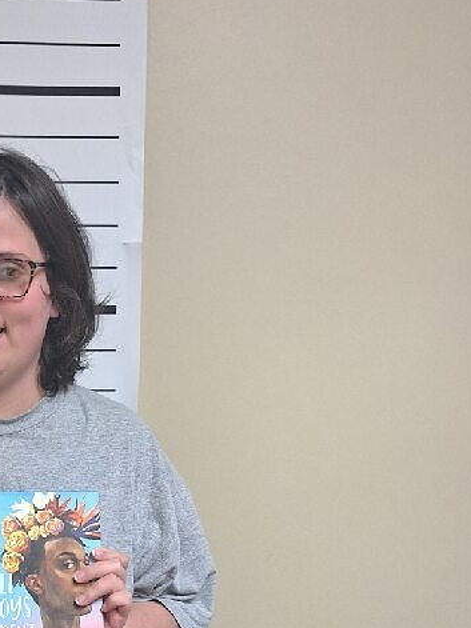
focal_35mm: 50
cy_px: 536
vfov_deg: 36.4
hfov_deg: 27.8
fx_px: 908
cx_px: 29
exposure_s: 1/40
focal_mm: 5.54
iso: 125
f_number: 1.8
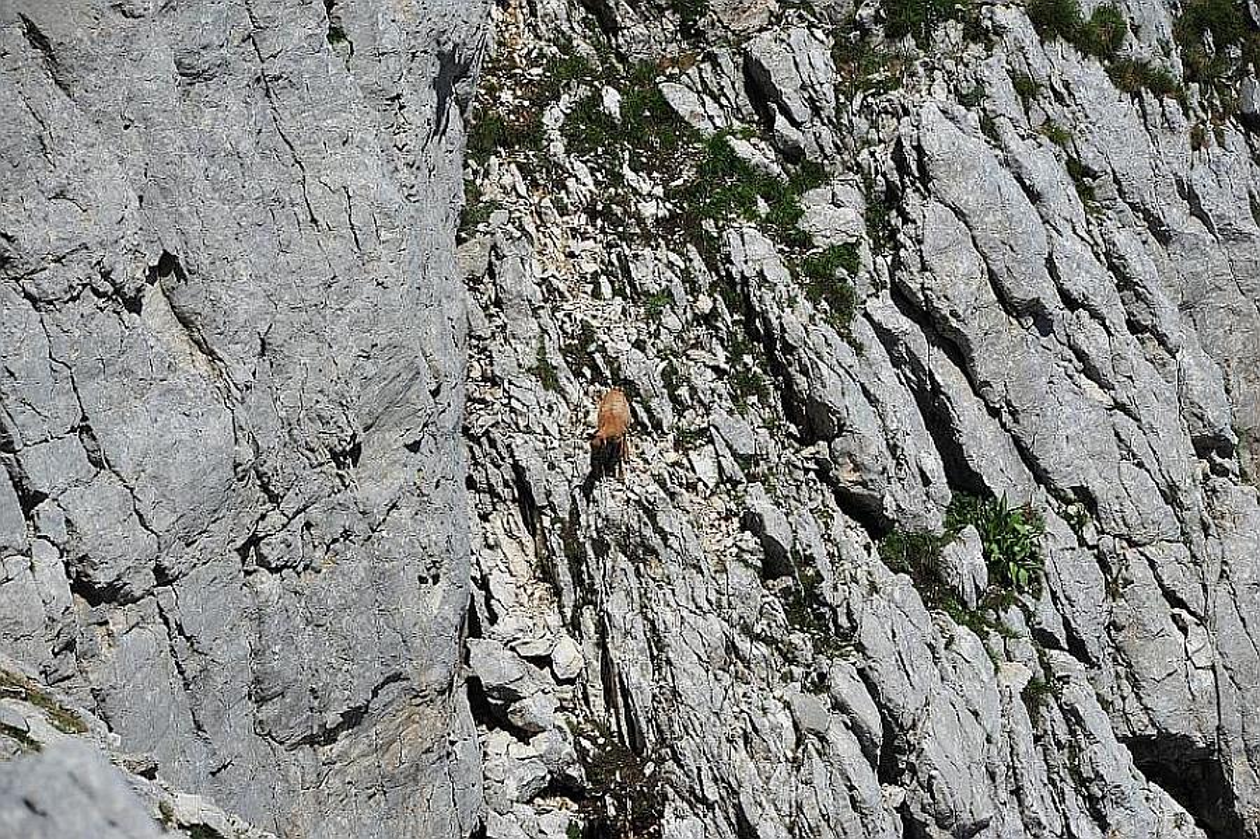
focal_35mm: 230
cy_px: 420
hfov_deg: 9.0
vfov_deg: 6.0
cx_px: 630
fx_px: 8045
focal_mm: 230
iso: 200
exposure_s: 1/640
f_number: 13
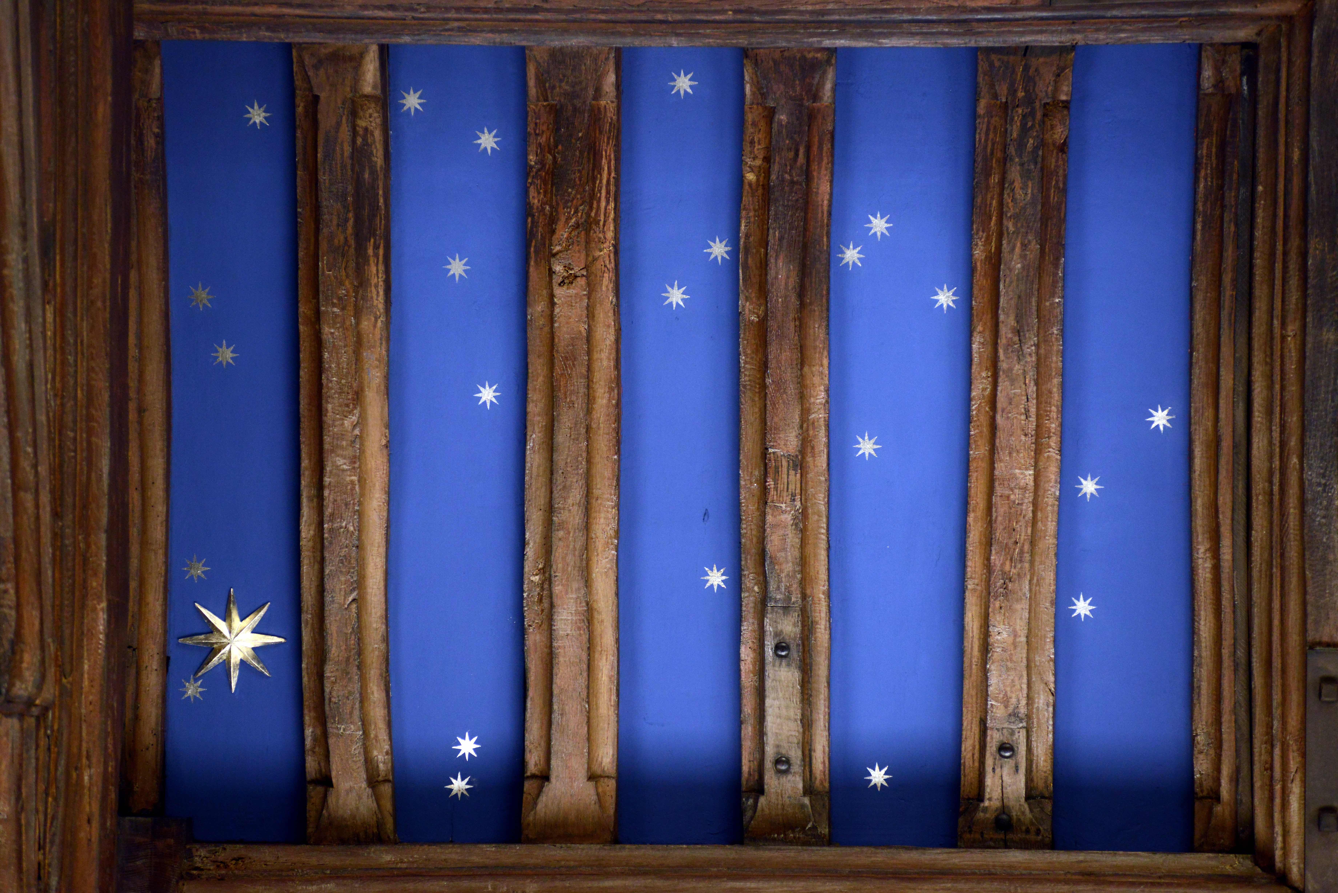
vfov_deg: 7.4
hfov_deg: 11.1
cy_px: 446
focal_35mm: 185
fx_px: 6878
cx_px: 669
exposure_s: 1/200
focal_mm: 185
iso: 1600
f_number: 3.5
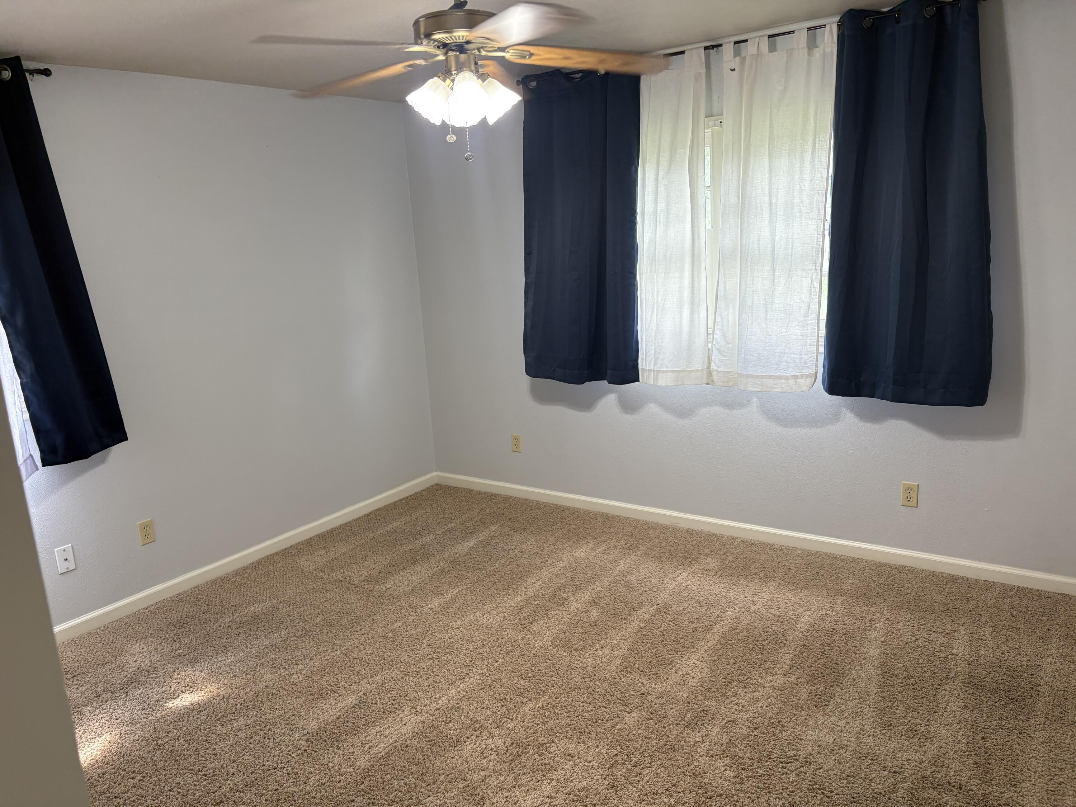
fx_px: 808
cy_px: 404
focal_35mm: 26
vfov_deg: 53.1
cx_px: 538
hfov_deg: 67.3
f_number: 1.6
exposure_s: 1/60
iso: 125
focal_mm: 5.96
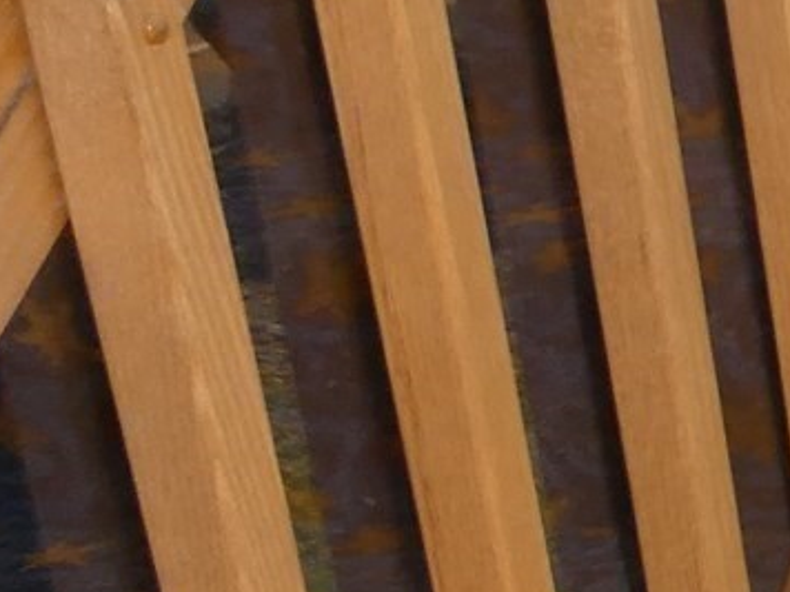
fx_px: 3149
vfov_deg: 10.6
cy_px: 619
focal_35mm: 138
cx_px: 2037
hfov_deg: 11.3
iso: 80
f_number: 3.3
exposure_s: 1/80
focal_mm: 4.3
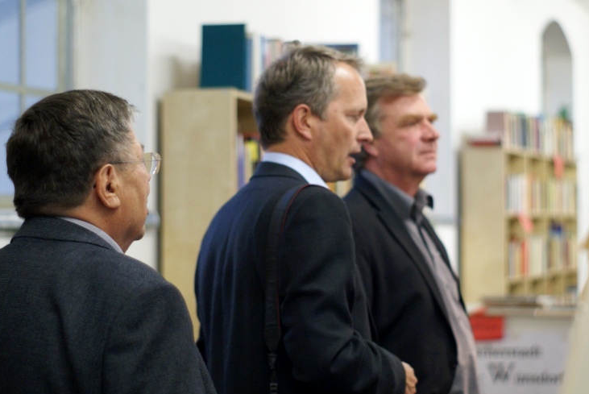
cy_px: 166
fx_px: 1720
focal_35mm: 105
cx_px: 298
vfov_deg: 13.1
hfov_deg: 19.4
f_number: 2
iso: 400
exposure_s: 1/80
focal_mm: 50
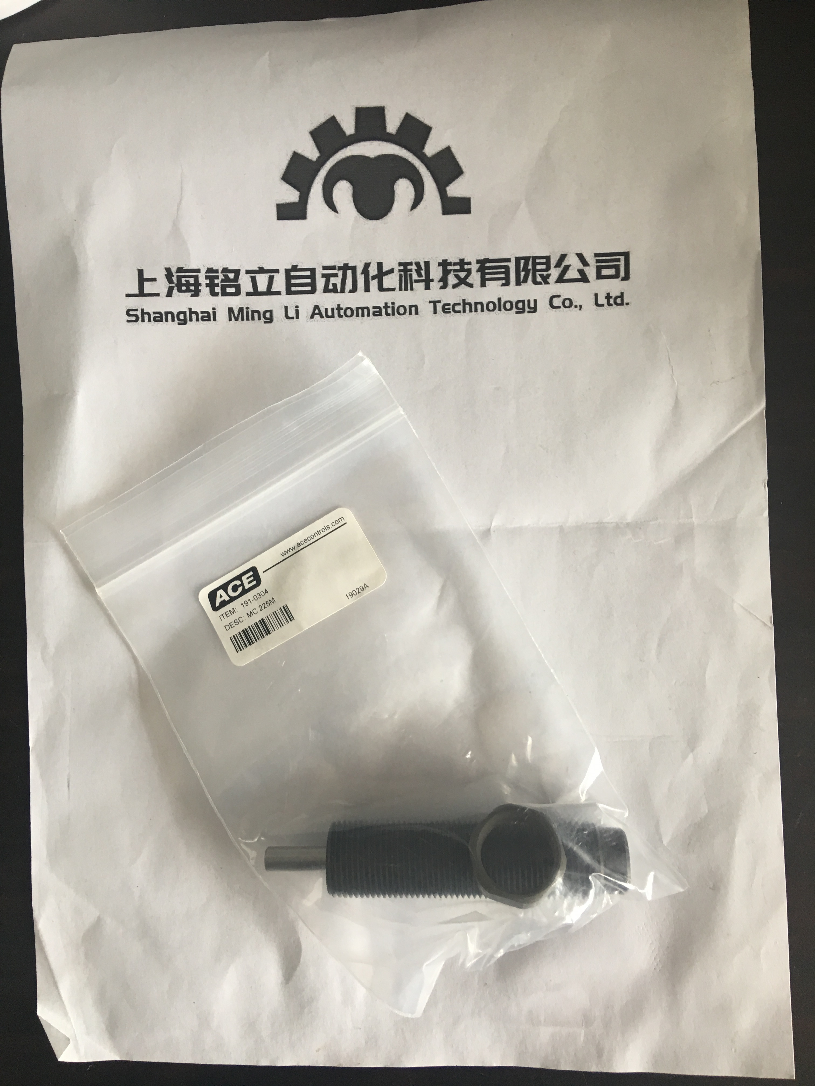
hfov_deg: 48.2
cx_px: 408
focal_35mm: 29
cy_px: 543
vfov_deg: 61.7
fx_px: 910
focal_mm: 4.15
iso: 32
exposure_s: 1/17
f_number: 2.2
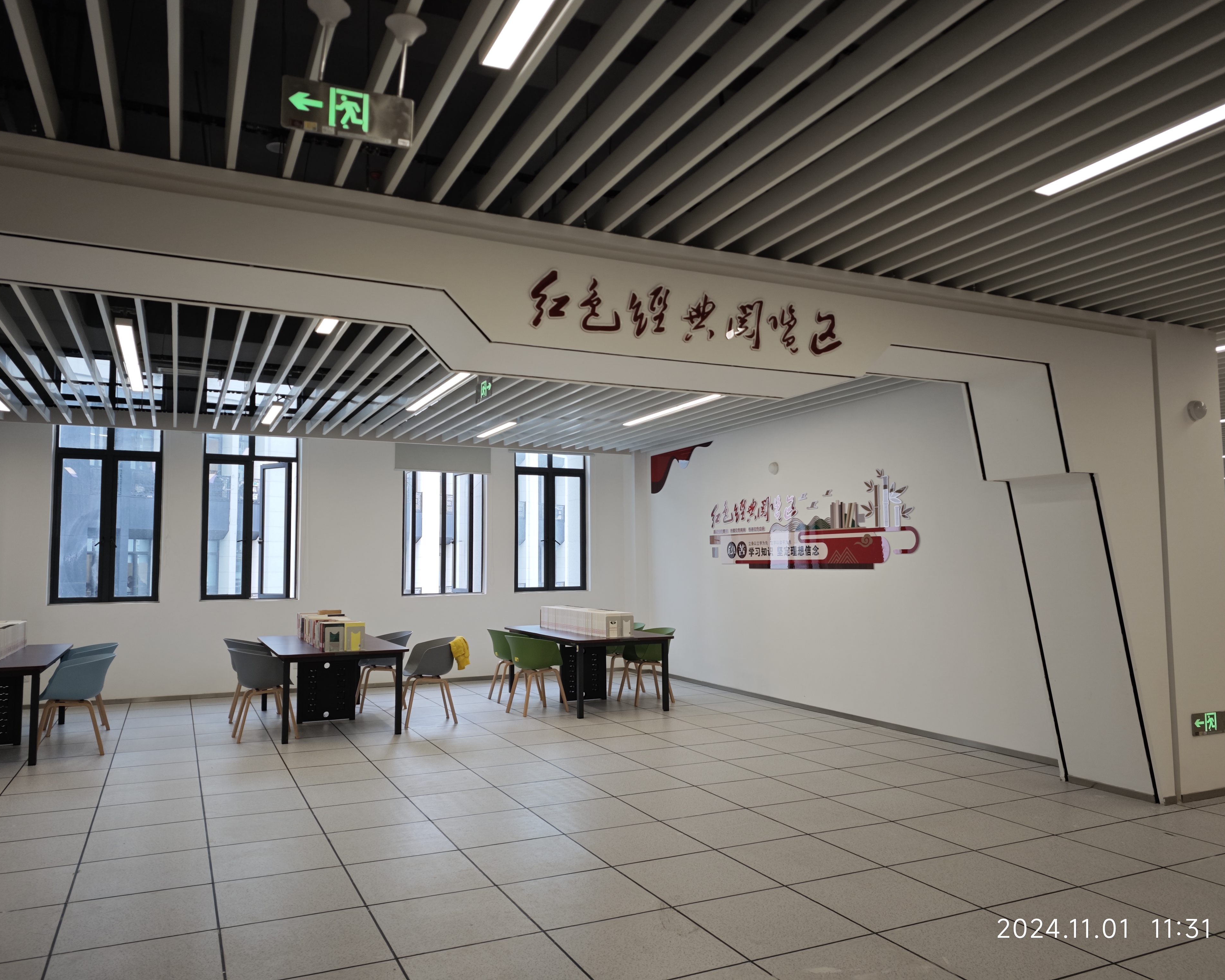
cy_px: 489
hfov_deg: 70.3
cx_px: 600
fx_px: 870
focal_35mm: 24
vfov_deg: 58.8
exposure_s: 1/102
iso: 50
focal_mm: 6.68
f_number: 1.42
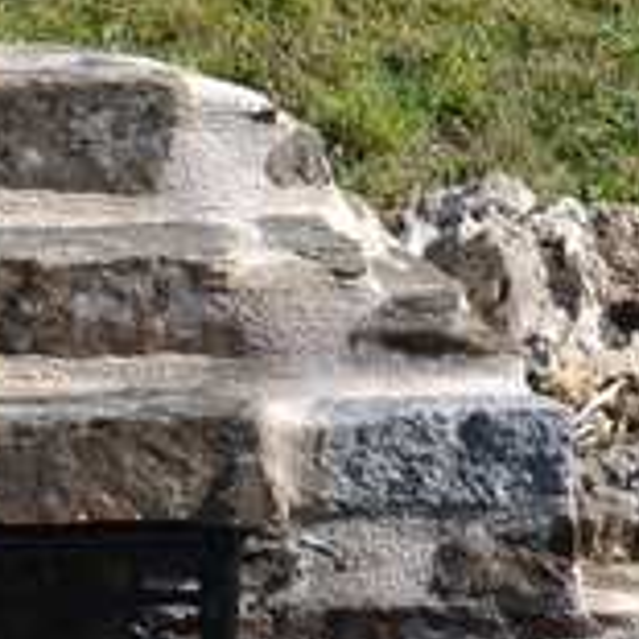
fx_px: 5263
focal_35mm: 252
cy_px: 245
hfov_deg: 6.9
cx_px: -194
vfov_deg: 6.9
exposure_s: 1/200
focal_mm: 30
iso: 100
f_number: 7.1
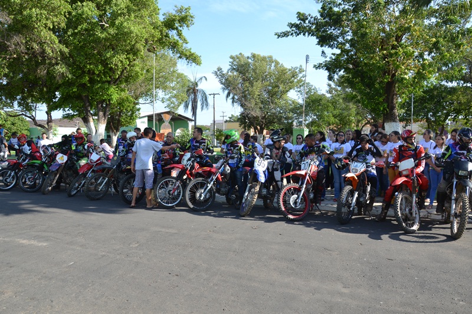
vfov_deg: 47.9
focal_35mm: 27
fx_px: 354
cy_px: 157
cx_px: 236
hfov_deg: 67.4
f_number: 6.3
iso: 100
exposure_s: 1/160
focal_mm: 18
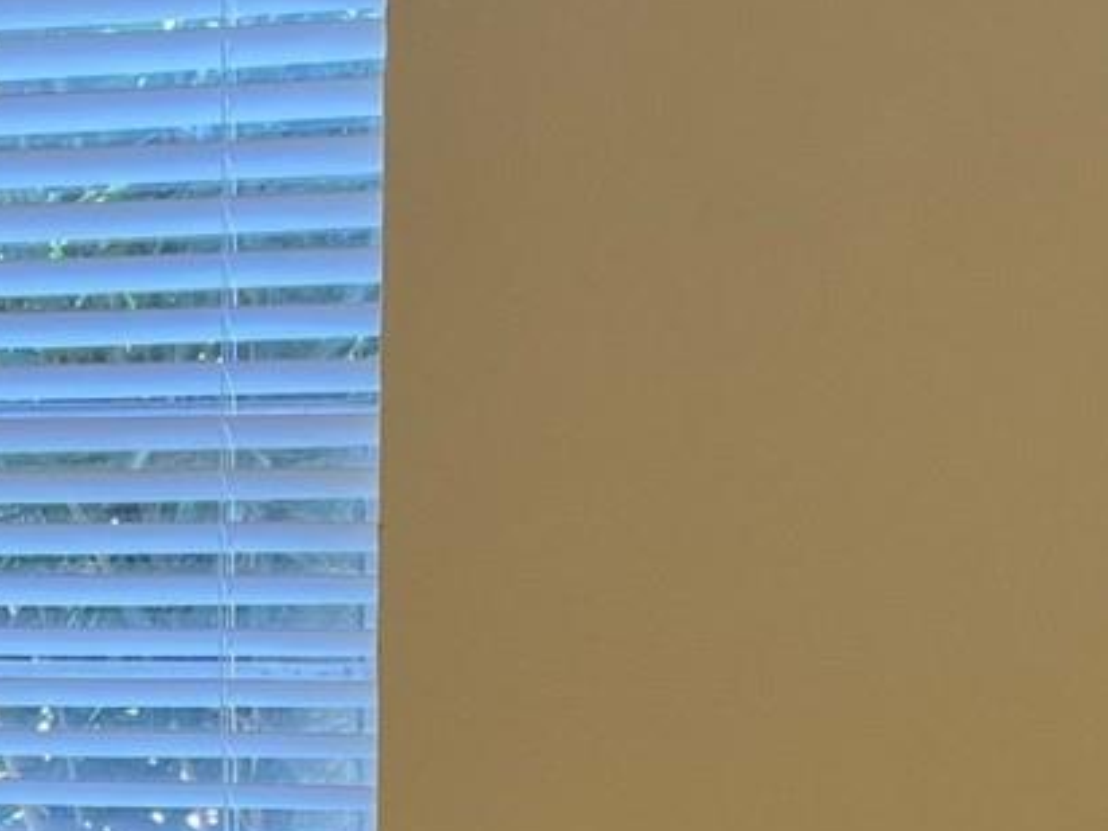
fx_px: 3233
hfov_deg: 18.8
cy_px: 955
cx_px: -62
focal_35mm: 101
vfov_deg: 14.3
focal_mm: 4.2
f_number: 1.6
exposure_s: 1/120
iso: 80
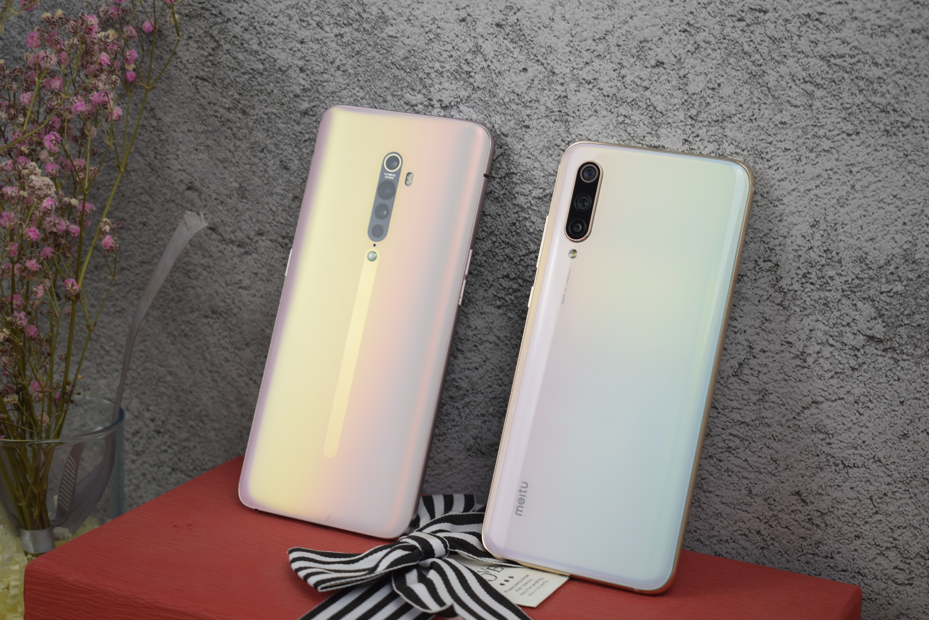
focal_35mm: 68
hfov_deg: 29.9
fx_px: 1742
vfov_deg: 20.2
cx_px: 464
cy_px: 310
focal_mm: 45
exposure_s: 1/30
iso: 100
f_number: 5
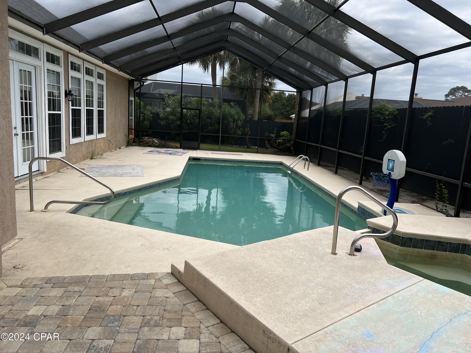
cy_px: 176
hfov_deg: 67.3
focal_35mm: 26
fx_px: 354
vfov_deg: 53.1
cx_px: 236
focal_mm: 5.7
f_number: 1.5
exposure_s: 1/2252
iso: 50
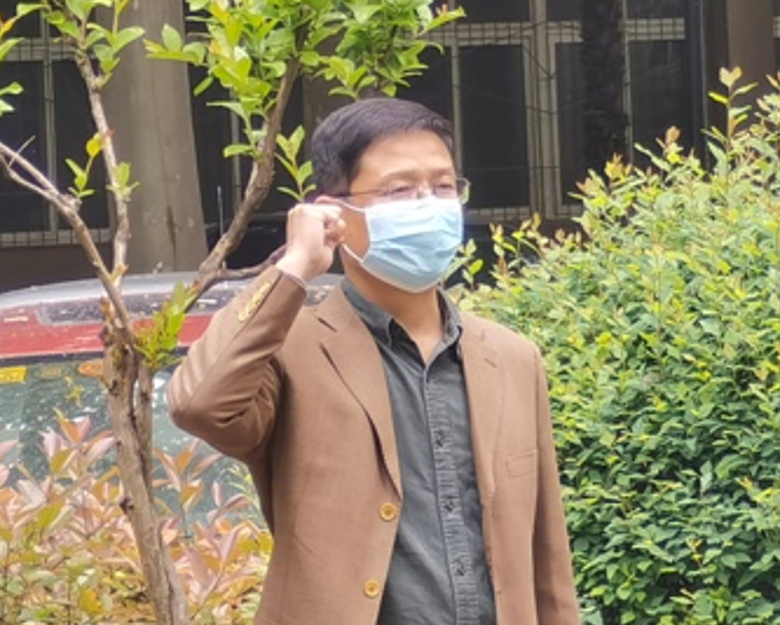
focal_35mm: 299
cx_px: 471
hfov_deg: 6.5
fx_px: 6908
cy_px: 255
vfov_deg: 5.2
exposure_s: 1/154
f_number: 2.4
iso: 50
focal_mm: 8.1
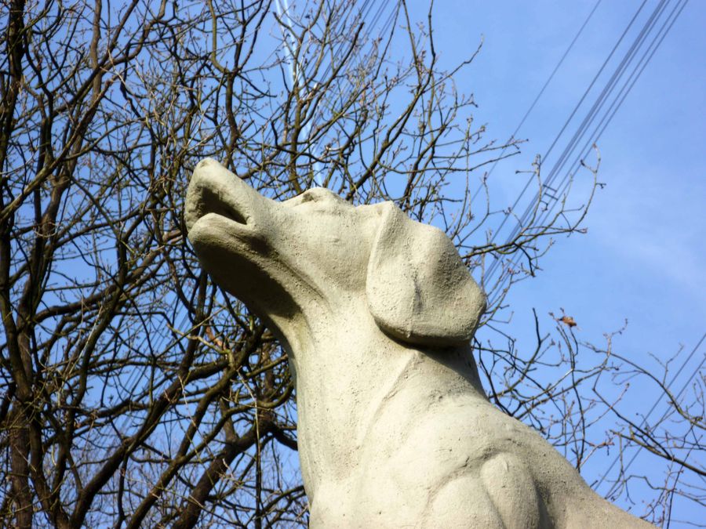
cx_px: 353
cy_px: 264
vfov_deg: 12.0
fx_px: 2509
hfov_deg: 16.0
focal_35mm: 123
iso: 80
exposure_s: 1/125
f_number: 6.4
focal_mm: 22
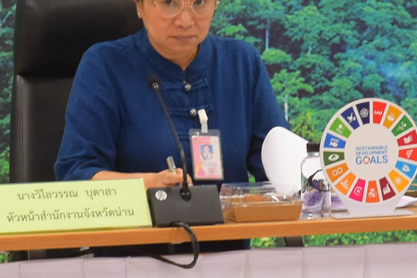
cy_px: -111
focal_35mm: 293
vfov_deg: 4.7
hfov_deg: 7.0
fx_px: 3395
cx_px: 284
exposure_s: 1/100
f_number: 5
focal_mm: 50
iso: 1250
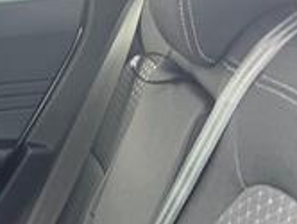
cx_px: -168
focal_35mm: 100
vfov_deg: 13.9
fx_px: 859
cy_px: 340
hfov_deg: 17.4
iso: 125
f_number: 1.6
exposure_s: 1/60
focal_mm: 5.1
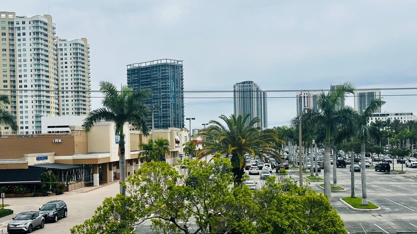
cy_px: 134
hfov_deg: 39.2
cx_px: 208
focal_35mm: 53
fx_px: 586
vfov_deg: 22.6
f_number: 1.78
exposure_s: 1/5882
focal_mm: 6.86
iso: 64
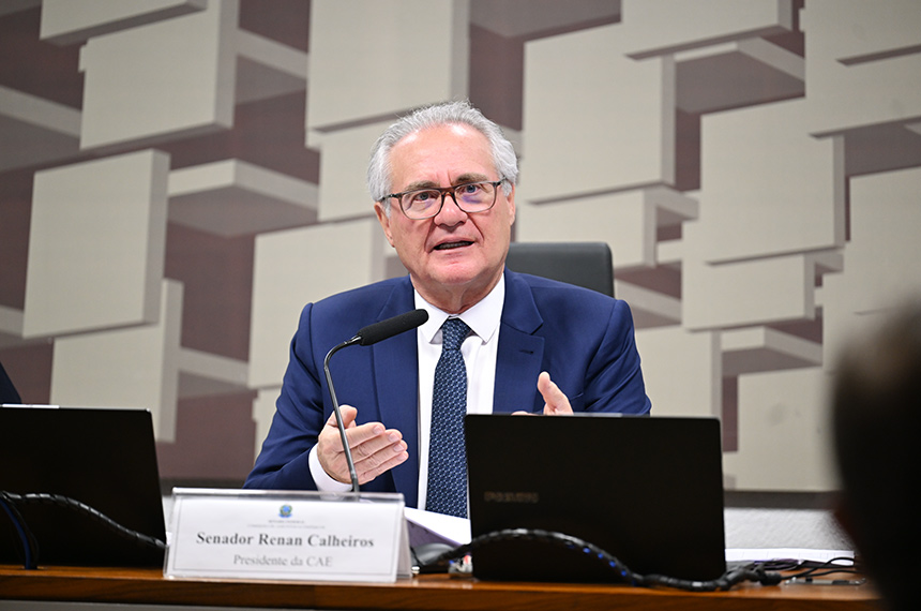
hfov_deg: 10.3
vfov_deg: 6.8
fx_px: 5107
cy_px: 306
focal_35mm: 200
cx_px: 460
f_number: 2.8
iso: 1250
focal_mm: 200
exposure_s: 1/160
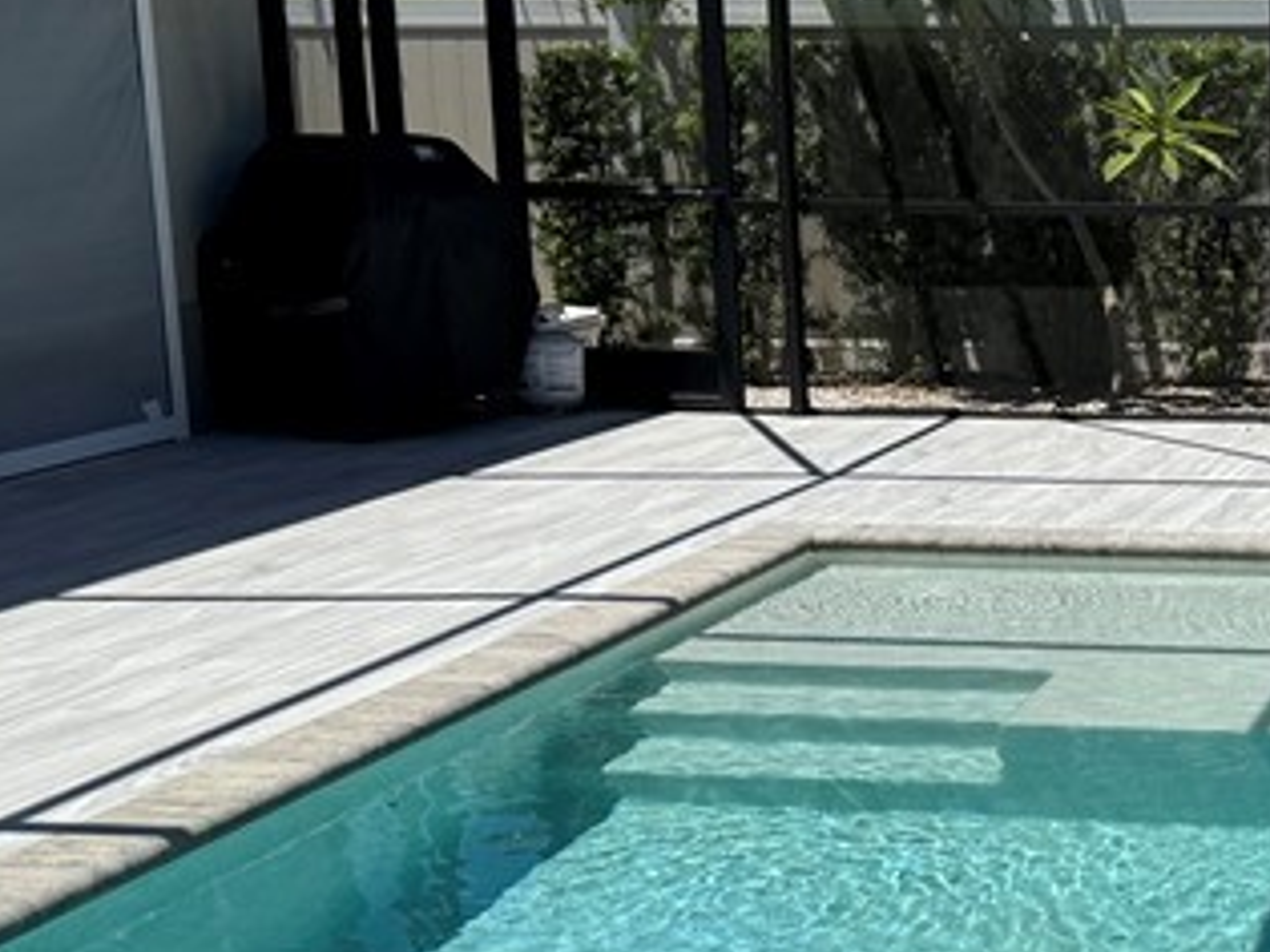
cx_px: 1439
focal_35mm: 78
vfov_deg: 18.8
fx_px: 2861
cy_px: 678
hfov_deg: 23.3
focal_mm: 6.76
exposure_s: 1/6711
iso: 80
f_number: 1.78
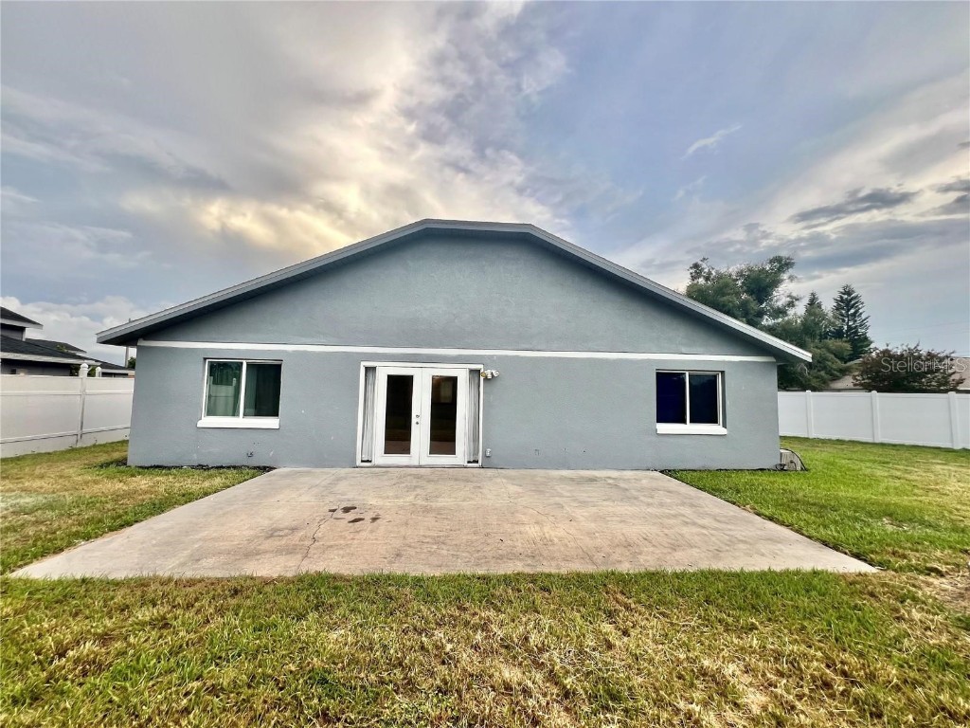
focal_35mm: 13
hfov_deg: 106.2
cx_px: 485
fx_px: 364
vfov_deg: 89.9
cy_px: 364
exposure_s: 1/247
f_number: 1.8
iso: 32
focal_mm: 1.57
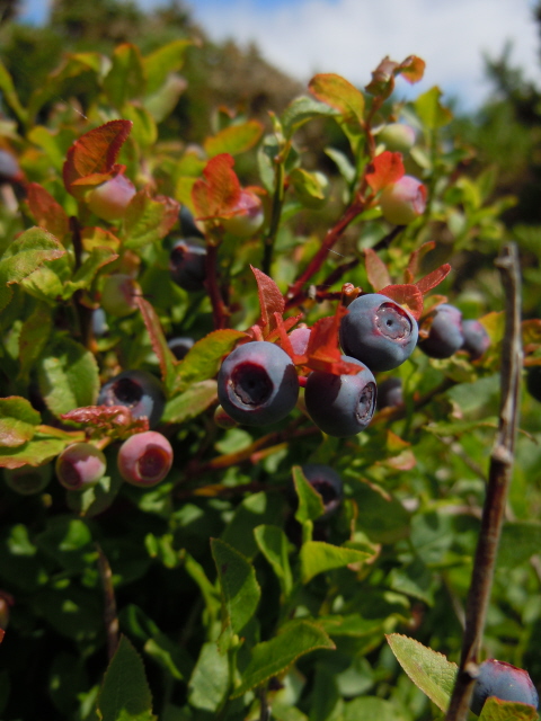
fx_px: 625
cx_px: 270
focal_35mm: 30
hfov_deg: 46.8
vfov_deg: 60.0
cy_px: 360
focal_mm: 5.4
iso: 100
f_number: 7
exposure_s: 1/250
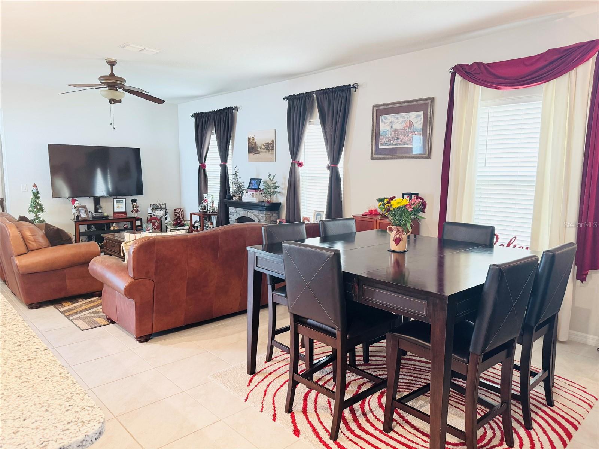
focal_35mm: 24
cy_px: 224
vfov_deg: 56.8
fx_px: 415
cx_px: 300
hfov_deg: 71.6
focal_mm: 6.76
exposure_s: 1/60
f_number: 1.78
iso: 250
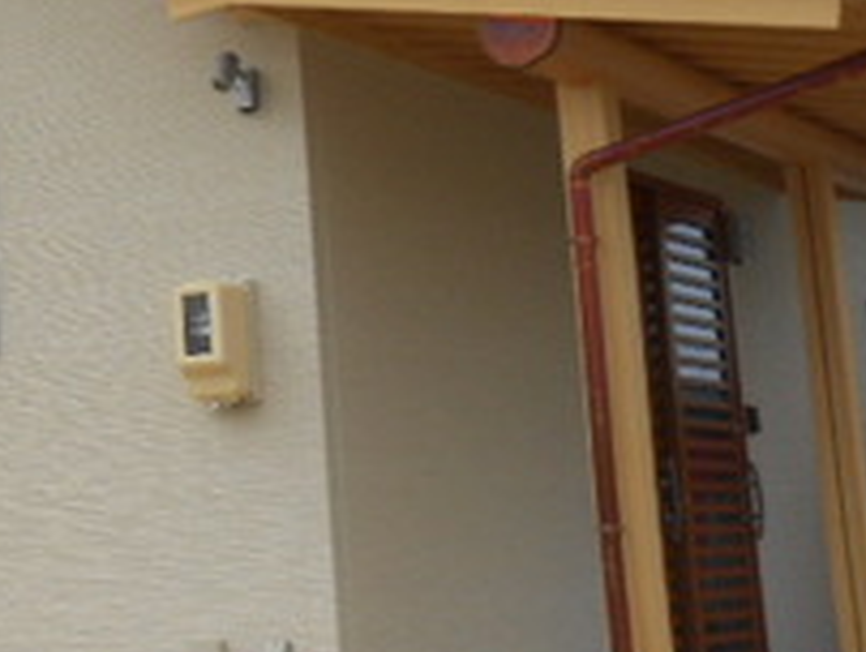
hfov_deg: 21.1
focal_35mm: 86
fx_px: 2154
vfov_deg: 16.9
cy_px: 34
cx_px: -180
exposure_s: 1/1000
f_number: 3.4
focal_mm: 5.1
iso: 80
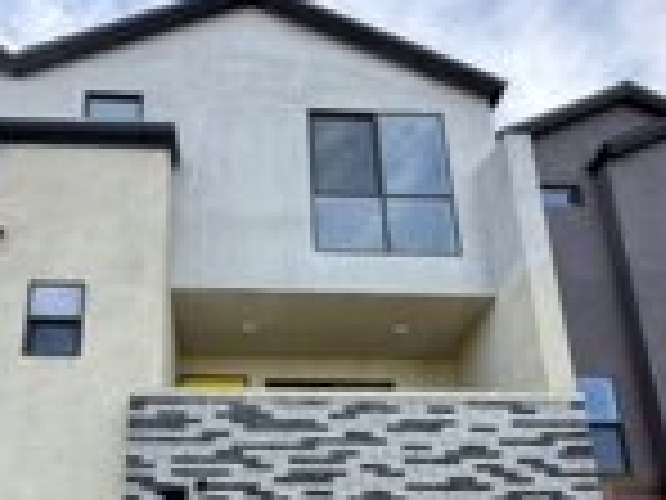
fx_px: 654
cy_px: 514
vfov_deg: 36.9
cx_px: 261
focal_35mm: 34
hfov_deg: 53.5
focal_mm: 2.22
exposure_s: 1/502
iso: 50
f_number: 2.2
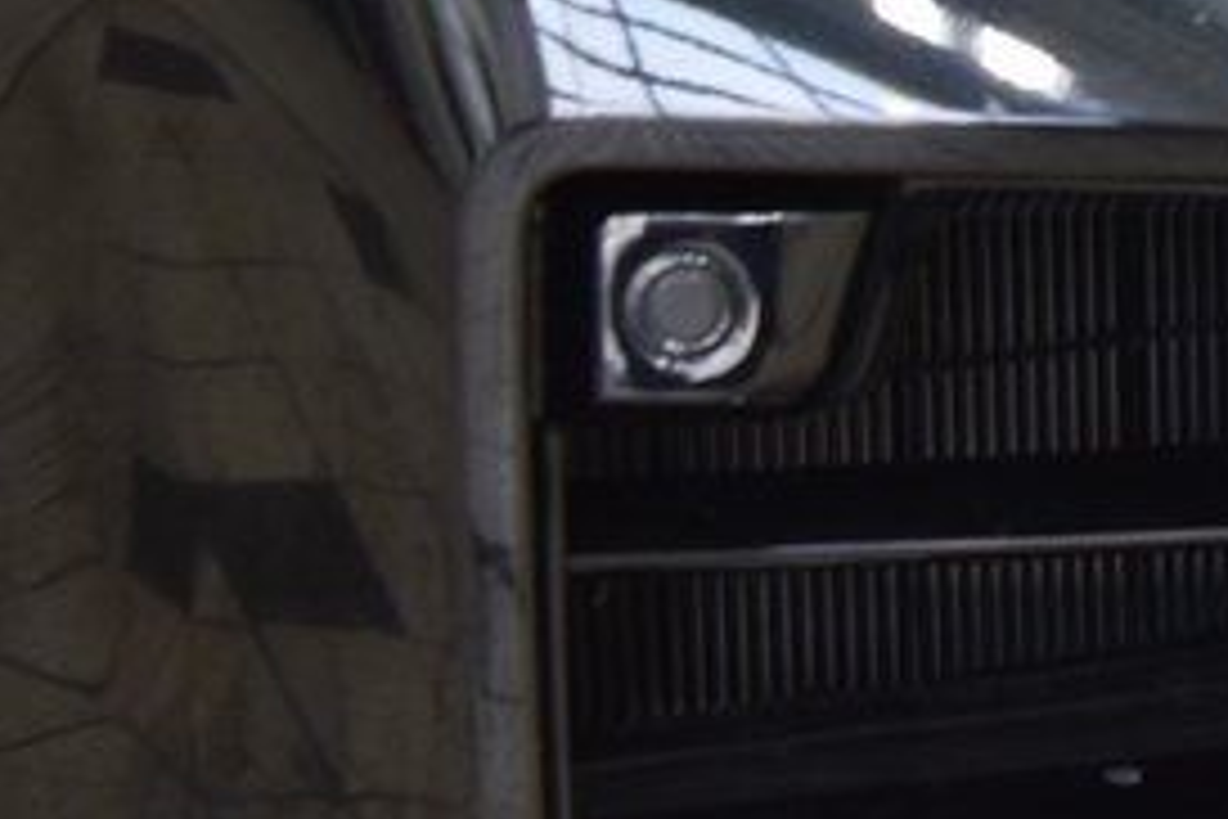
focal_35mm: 191
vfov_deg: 7.1
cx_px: 2299
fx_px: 6515
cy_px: -124
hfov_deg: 10.1
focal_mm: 34
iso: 900
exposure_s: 1/15
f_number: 6.3
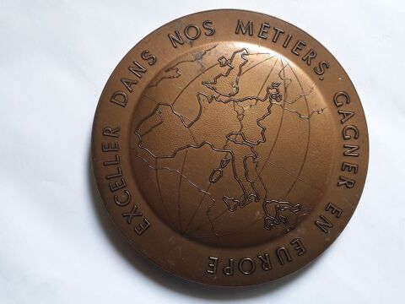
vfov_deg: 53.1
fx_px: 304
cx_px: 202
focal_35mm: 26
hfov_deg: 67.3
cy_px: 152
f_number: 2.4
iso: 320
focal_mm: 4.3
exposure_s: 1/50
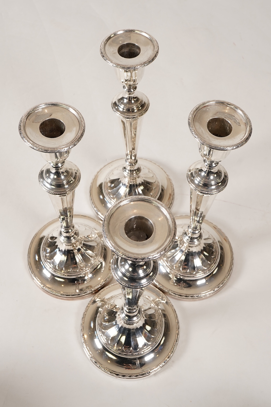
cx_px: 136
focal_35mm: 45
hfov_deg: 29.9
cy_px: 204
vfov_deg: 43.6
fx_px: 508
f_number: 16
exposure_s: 1/125
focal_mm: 30
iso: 320
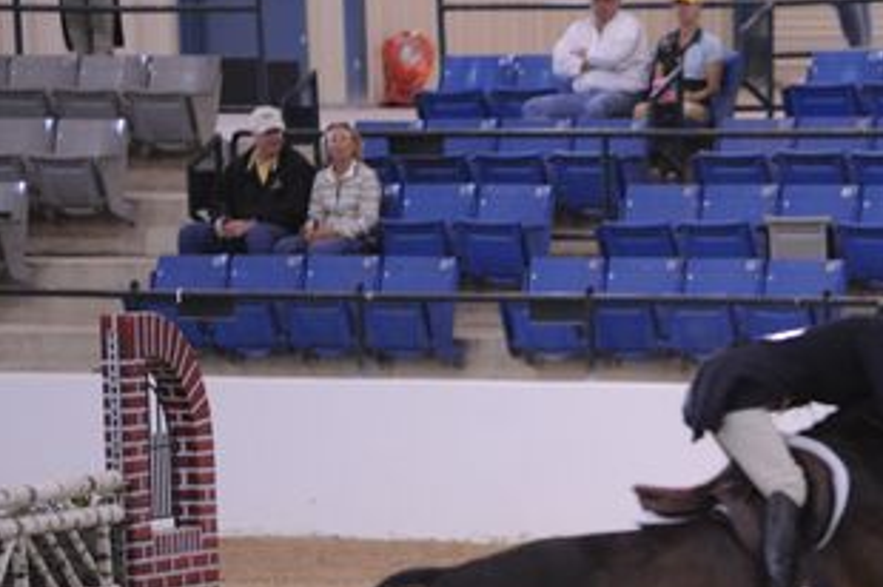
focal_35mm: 413
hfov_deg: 5.0
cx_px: 726
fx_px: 10119
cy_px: 544
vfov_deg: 3.3
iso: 5000
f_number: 2.8
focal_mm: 200
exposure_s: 1/400
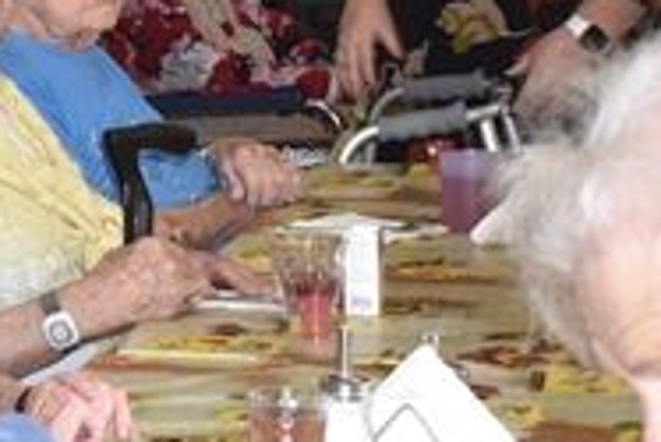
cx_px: -746
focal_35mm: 197
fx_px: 3620
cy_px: -267
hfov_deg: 9.6
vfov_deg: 6.9
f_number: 4
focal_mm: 24
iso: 450
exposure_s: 1/60
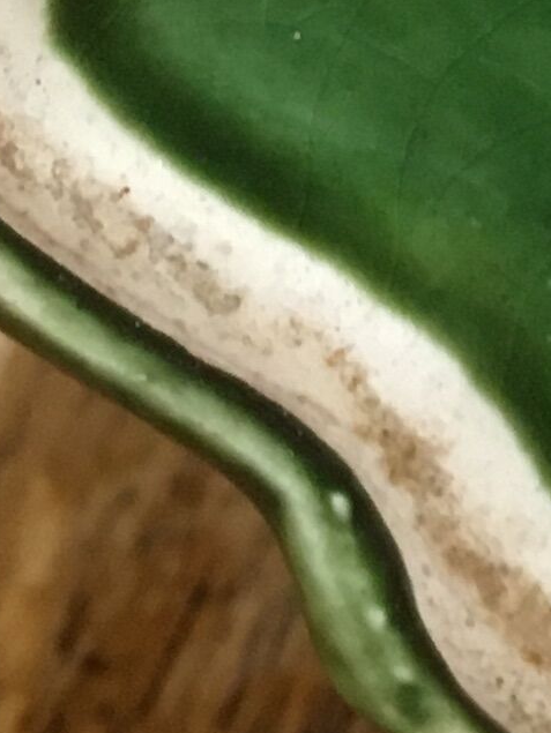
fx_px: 3901
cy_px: -376
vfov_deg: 10.4
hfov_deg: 7.5
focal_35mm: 184
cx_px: 1346
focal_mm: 4.15
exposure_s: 1/33
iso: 160
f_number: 2.2
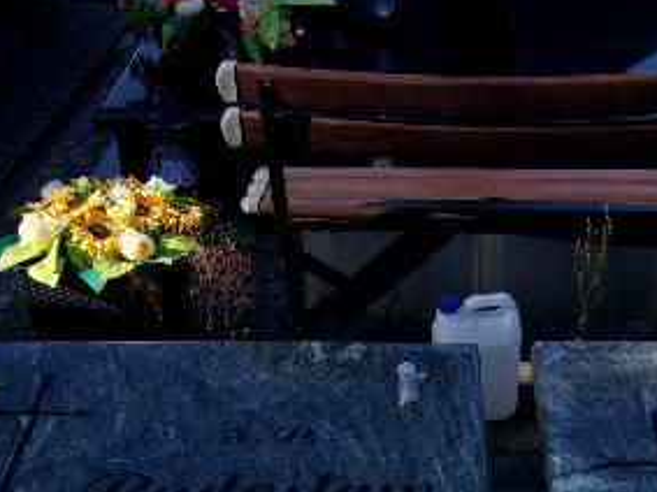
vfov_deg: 22.7
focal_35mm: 61
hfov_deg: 31.3
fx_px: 1157
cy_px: 531
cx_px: 460
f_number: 10.4
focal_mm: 4.9
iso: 80
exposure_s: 1/56
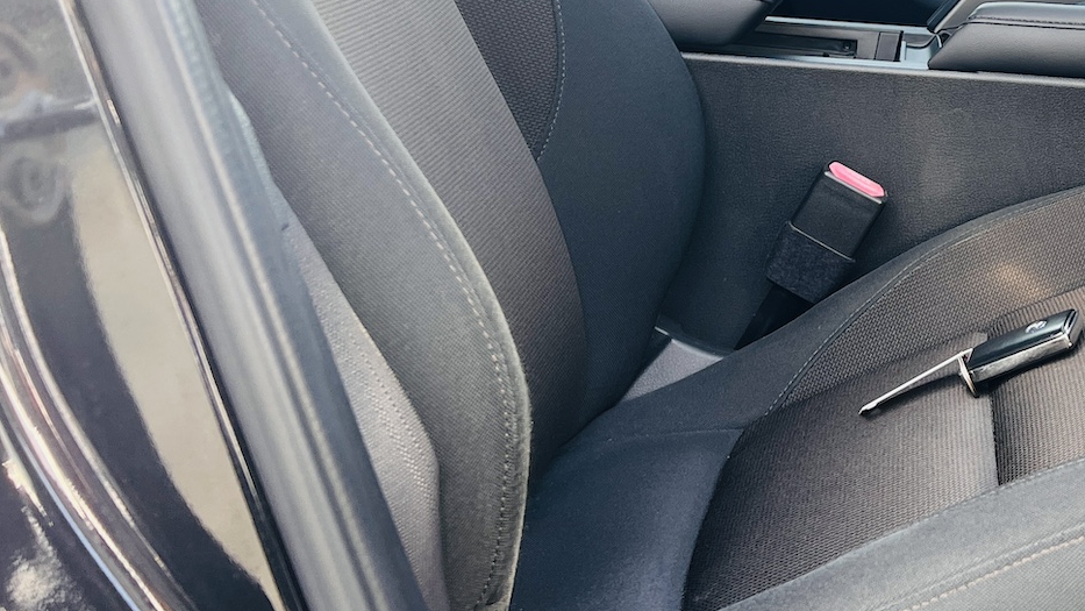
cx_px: 1119
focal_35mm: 59
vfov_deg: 19.8
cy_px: 12
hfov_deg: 32.2
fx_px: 1698
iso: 40
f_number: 1.5
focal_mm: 5.7
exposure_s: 1/121
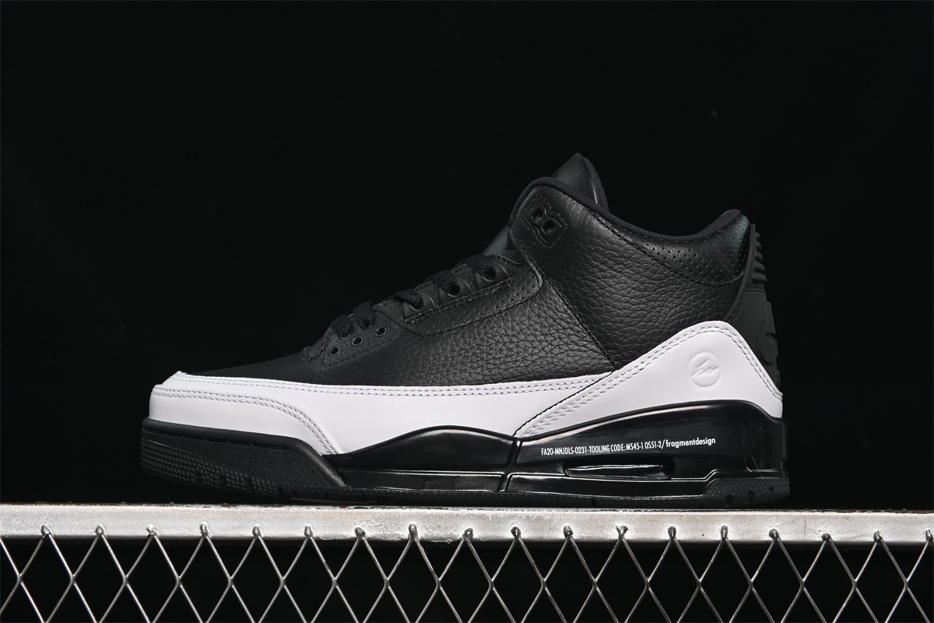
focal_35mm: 75
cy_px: 312
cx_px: 467
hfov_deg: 27.0
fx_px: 1946
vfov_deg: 18.2
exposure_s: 1/40
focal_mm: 50
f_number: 6.3
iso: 160
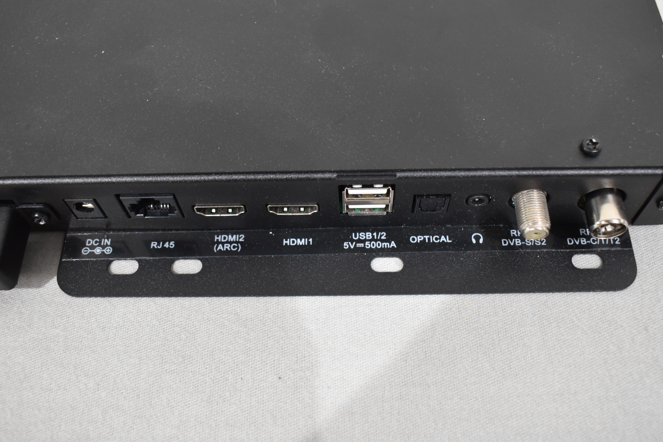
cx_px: 340
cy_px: 216
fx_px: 654
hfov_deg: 53.8
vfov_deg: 37.3
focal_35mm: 36
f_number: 5
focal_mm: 23
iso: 800
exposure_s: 1/60
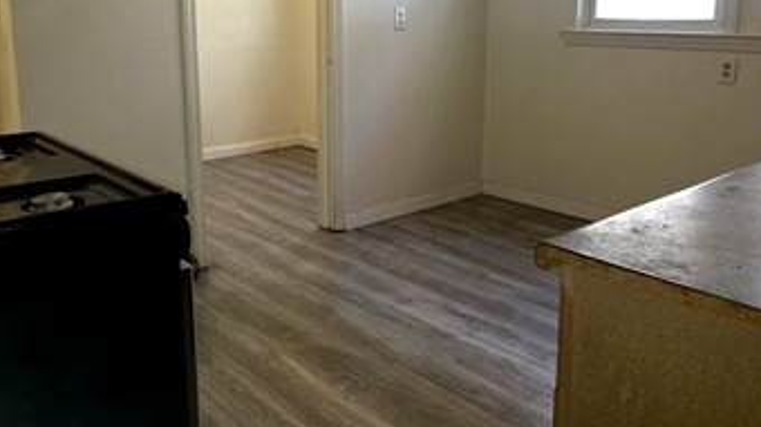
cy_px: 123
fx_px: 646
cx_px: 358
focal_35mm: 32
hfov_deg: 61.0
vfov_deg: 36.0
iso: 125
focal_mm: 2.2
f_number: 1.9
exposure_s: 1/30
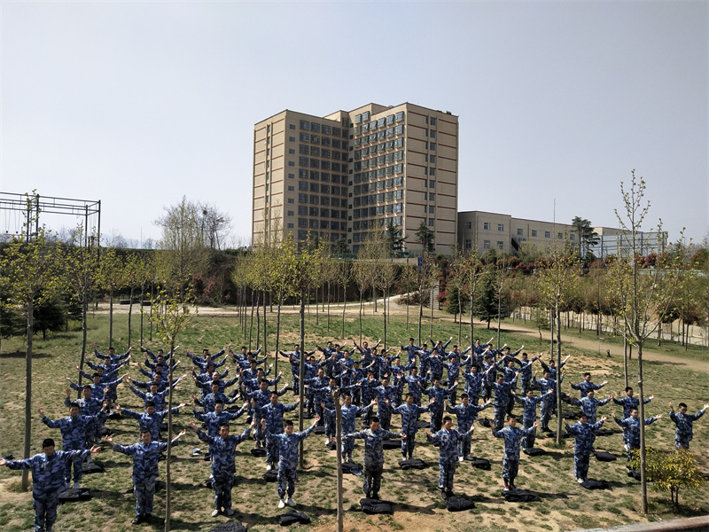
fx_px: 614
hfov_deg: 60.0
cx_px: 354
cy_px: 266
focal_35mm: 30
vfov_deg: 46.8
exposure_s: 1/2250
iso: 50
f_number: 1.8
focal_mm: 3.95
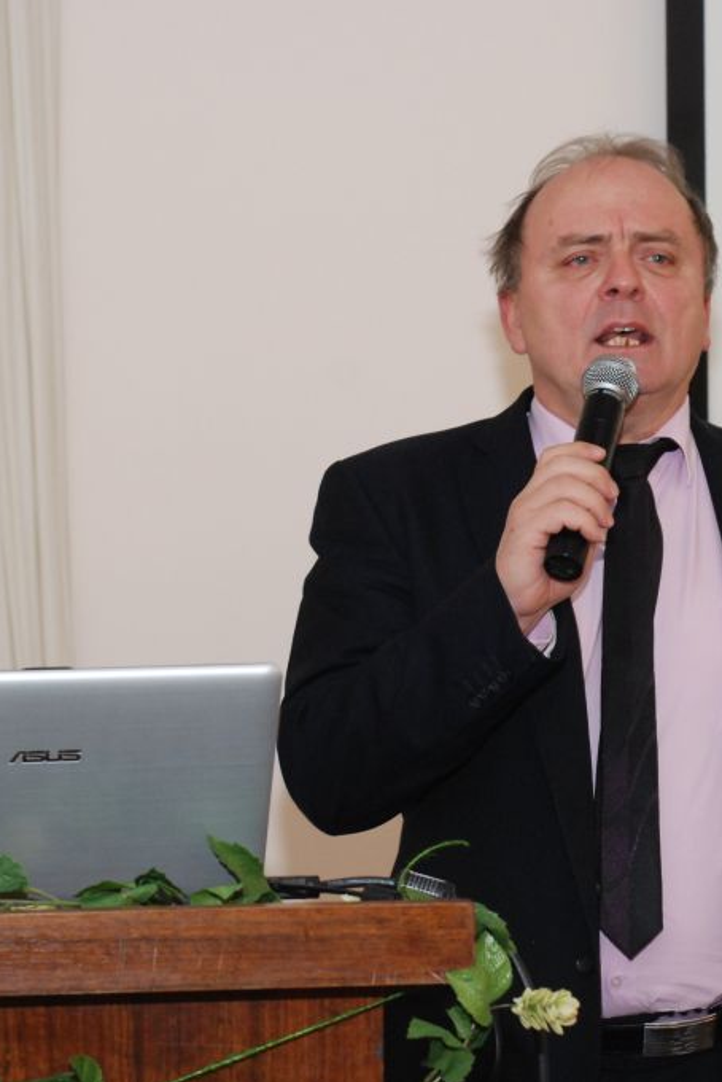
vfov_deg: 18.1
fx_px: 3396
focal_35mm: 113
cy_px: 542
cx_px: 445
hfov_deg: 12.1
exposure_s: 1/60
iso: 800
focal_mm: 50
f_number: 7.1
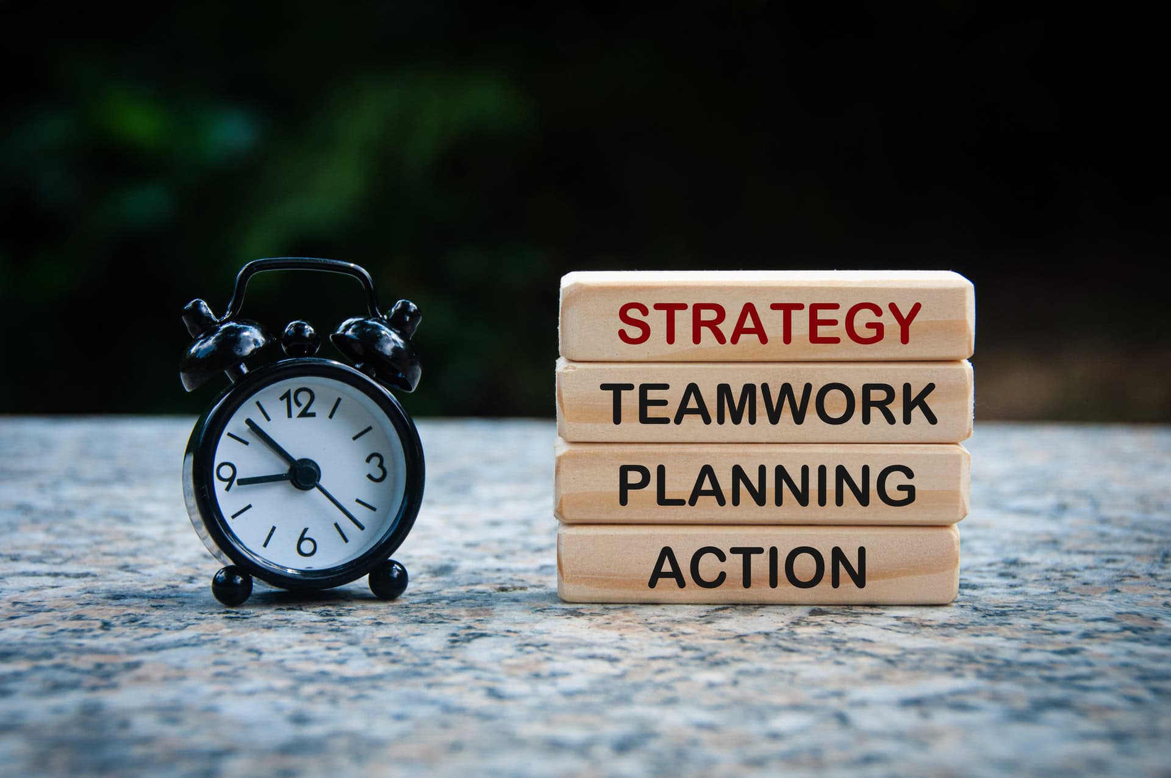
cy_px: 389
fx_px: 2924
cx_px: 586
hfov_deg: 22.6
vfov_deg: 15.1
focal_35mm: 90
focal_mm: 60
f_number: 8
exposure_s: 1/250
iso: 200
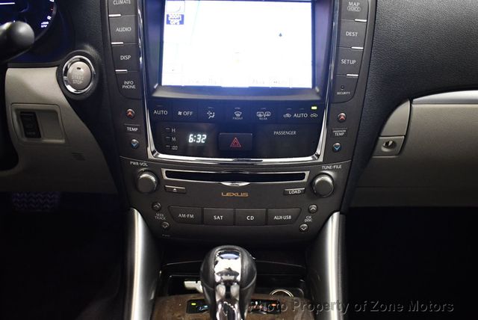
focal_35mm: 36
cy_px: 160
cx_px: 239
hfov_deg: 53.1
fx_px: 478
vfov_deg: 36.9
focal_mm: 18
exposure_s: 1/60
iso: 3200
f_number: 3.5
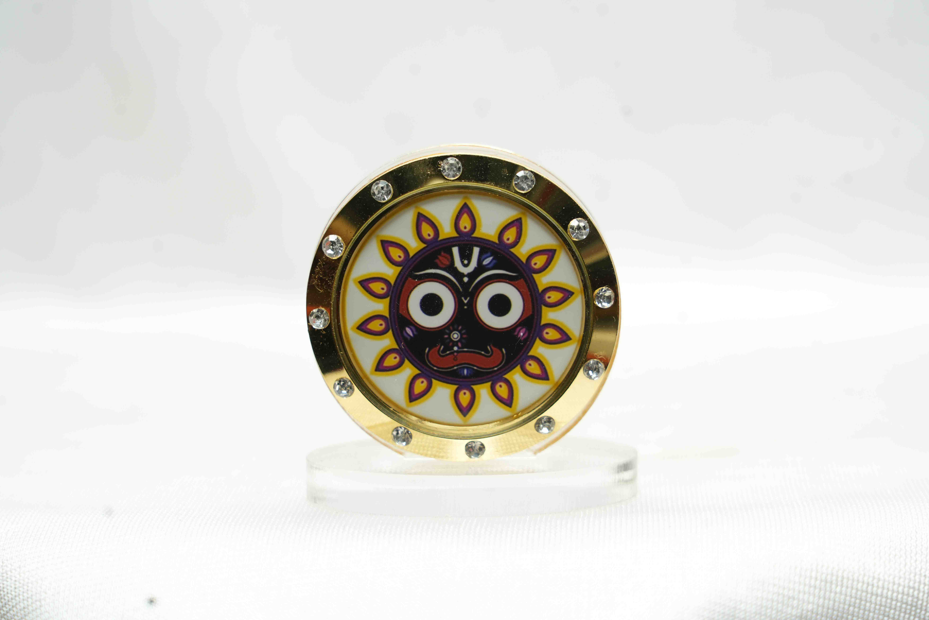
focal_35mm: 105
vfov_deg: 13.0
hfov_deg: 19.5
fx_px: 2709
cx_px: 464
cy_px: 310
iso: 500
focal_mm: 105
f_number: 7.1
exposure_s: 1/50
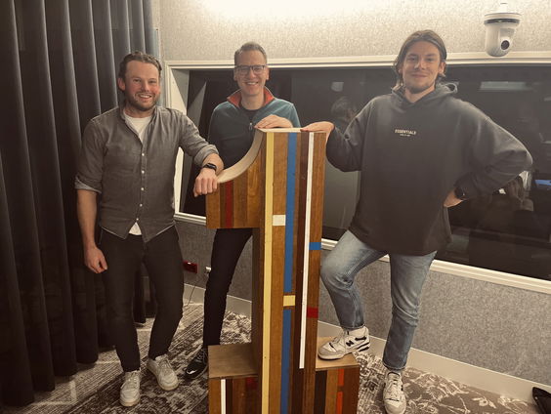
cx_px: 276
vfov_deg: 53.1
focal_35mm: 26
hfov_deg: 67.3
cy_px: 207
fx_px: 414
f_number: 1.6
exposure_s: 1/50
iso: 200
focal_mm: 5.1
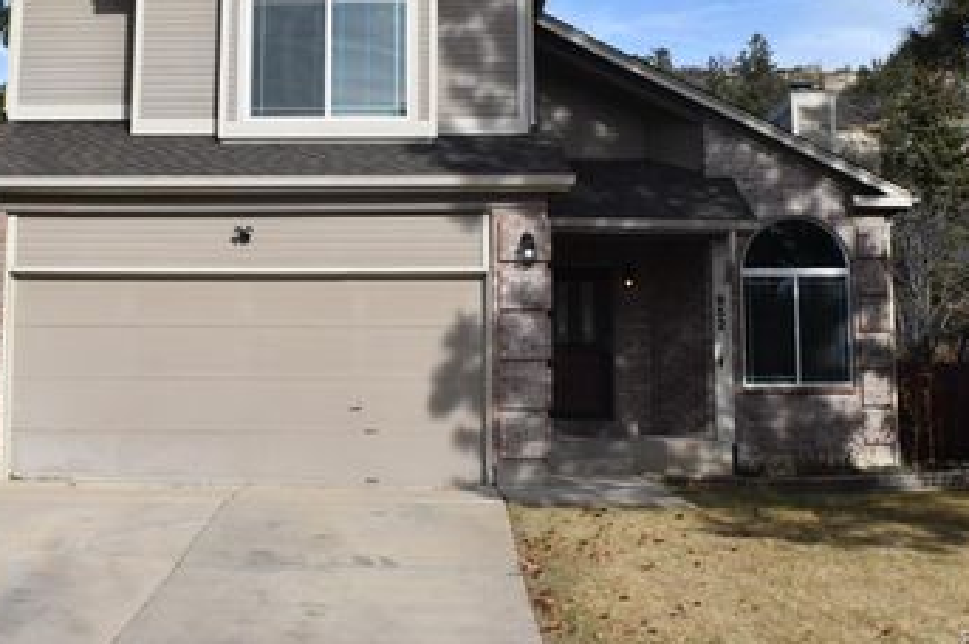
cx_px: 398
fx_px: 1882
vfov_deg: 19.3
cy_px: 188
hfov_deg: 28.8
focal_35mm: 70
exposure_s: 1/320
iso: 200
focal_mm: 32
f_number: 9
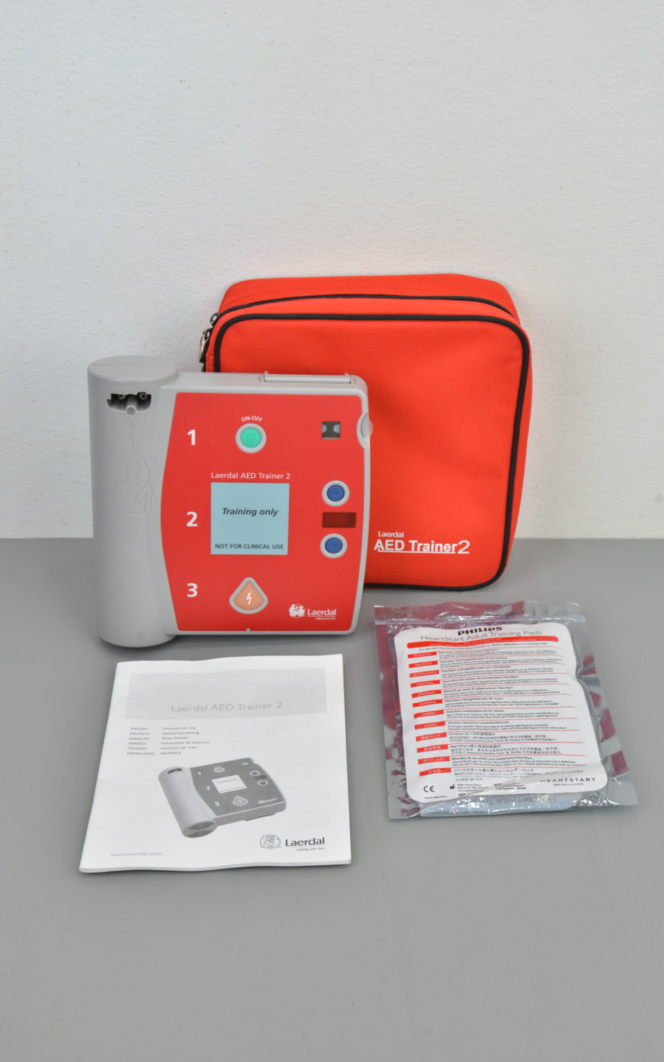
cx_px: 337
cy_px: 531
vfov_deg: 42.6
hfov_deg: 27.4
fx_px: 1361
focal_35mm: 47
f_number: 7.1
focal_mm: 46
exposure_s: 1/100
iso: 1000
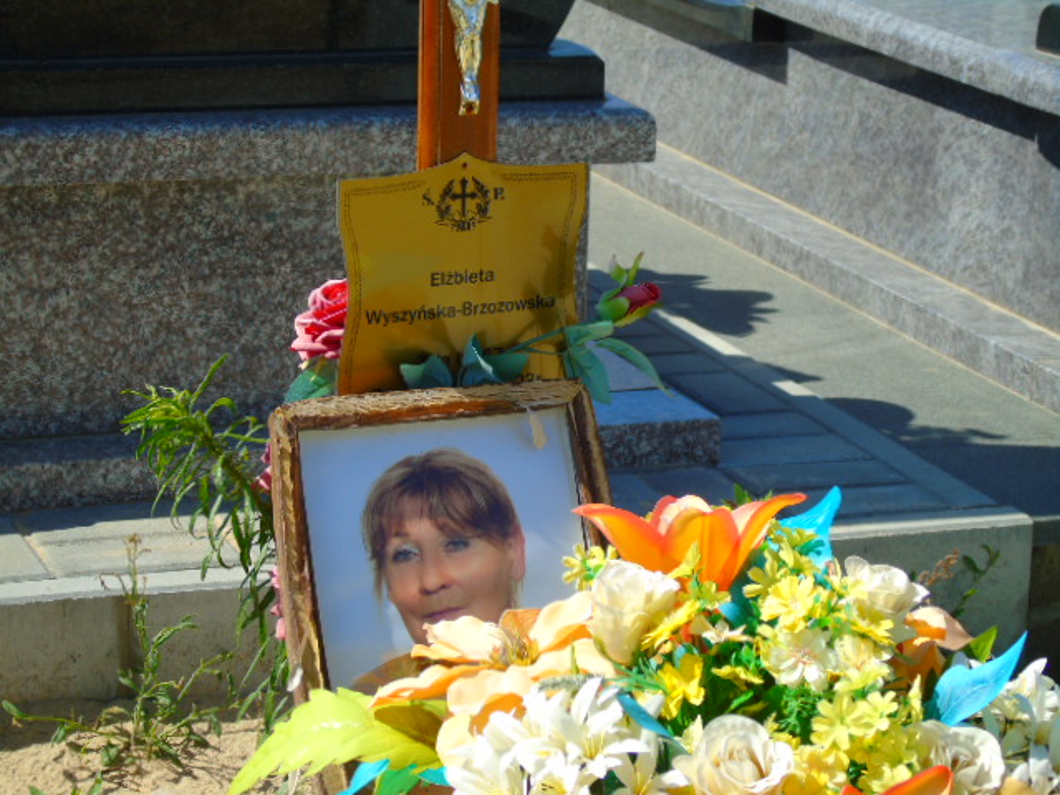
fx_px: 3307
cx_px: 530
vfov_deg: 13.7
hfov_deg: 18.2
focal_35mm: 108
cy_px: 398
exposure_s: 1/500
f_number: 4.4
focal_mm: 19
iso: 80
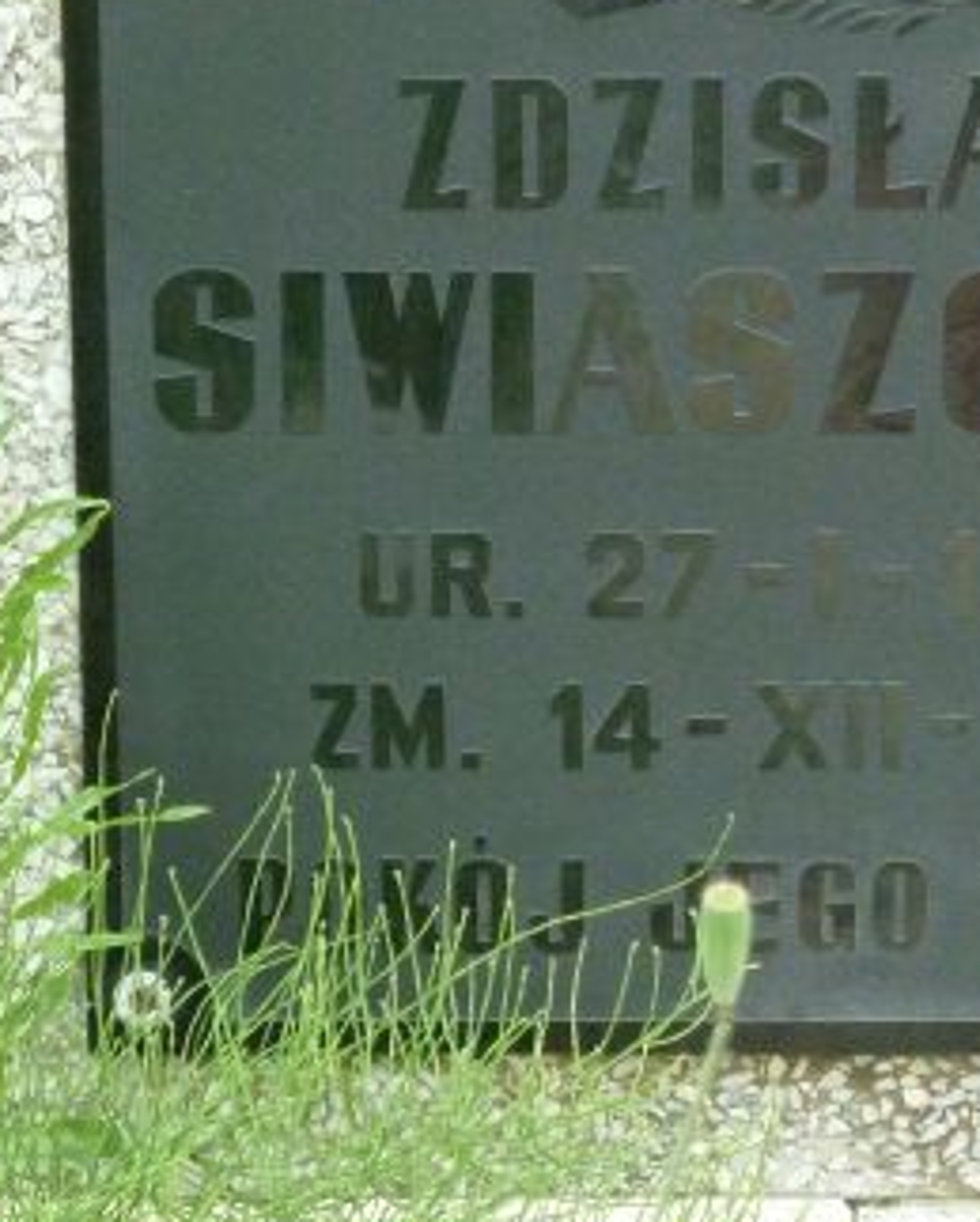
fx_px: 8327
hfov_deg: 6.7
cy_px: 371
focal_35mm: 230
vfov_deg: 8.4
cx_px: 734
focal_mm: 19.5
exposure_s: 1/200
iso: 500
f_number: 4.4
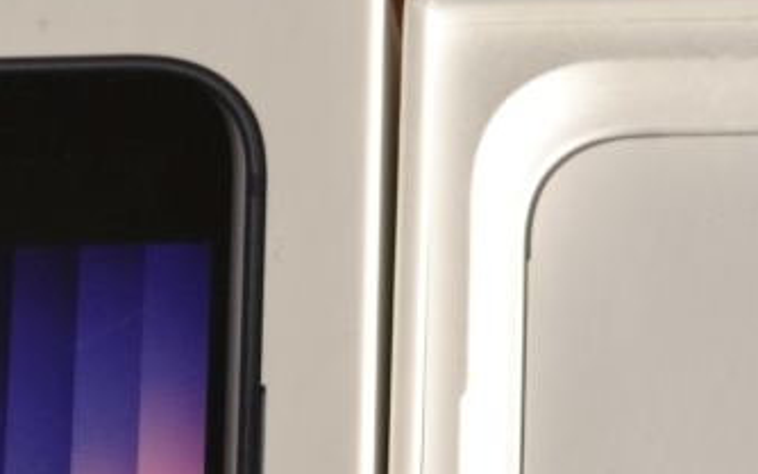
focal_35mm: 322
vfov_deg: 4.0
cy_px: 965
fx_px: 6654
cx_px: 851
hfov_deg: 6.5
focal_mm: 44
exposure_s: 1/125
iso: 100
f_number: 5.6
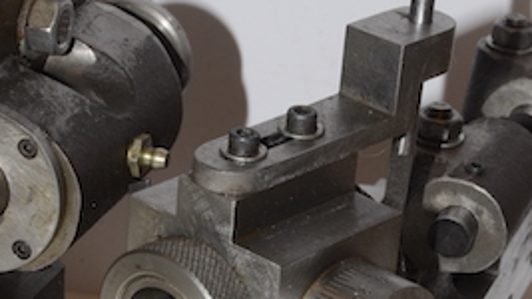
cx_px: 267
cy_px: 351
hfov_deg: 12.8
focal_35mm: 168
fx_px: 2369
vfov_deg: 7.2
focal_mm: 70
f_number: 20
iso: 800
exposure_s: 1/60
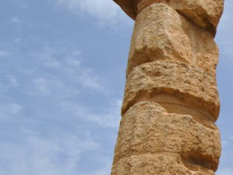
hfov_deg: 19.5
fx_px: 633
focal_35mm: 94
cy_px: 191
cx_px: 291
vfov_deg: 15.3
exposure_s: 1/320
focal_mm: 18
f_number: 9
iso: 100
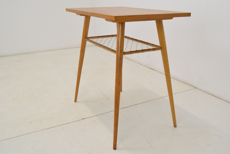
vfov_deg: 38.4
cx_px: 115
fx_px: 221
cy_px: 77
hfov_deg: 55.1
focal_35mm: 34
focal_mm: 23
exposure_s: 1/250
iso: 1600
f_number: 8
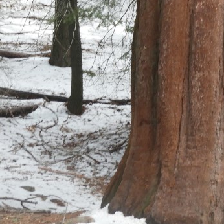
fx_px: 2555
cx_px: 165
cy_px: -107
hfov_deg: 5.0
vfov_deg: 5.0
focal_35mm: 349
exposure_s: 1/60
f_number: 4.8
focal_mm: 17
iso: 100
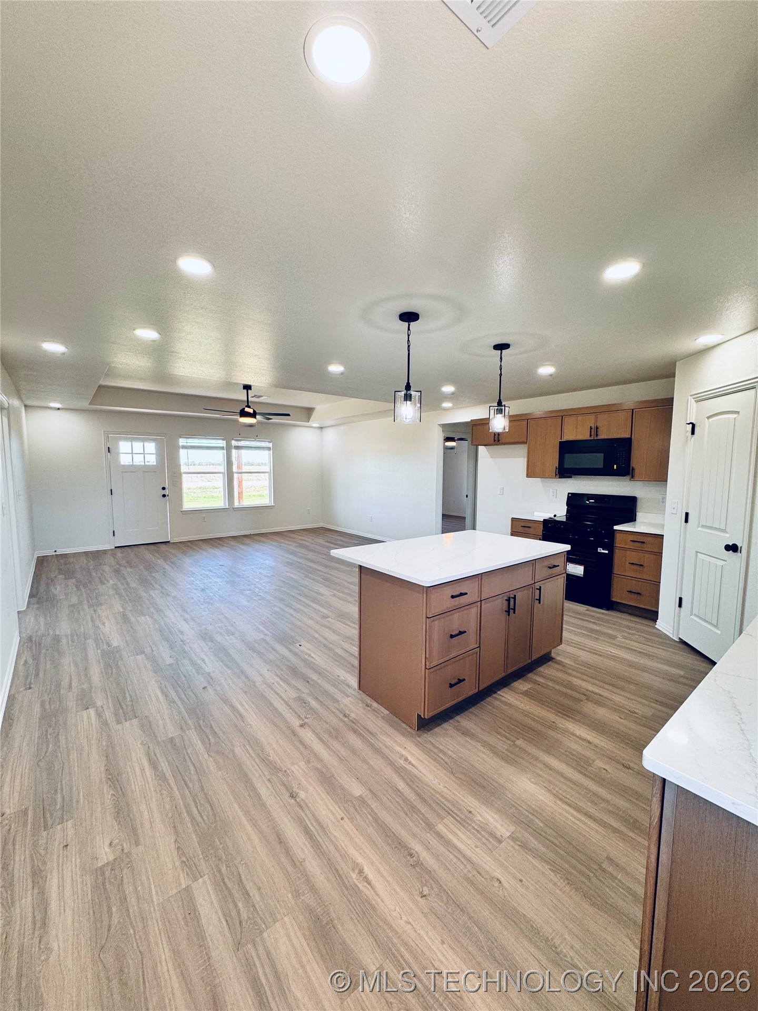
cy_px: 506
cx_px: 379
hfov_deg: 85.7
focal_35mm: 14
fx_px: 409
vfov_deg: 102.1
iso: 100
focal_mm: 2.22
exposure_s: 1/120
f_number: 2.2
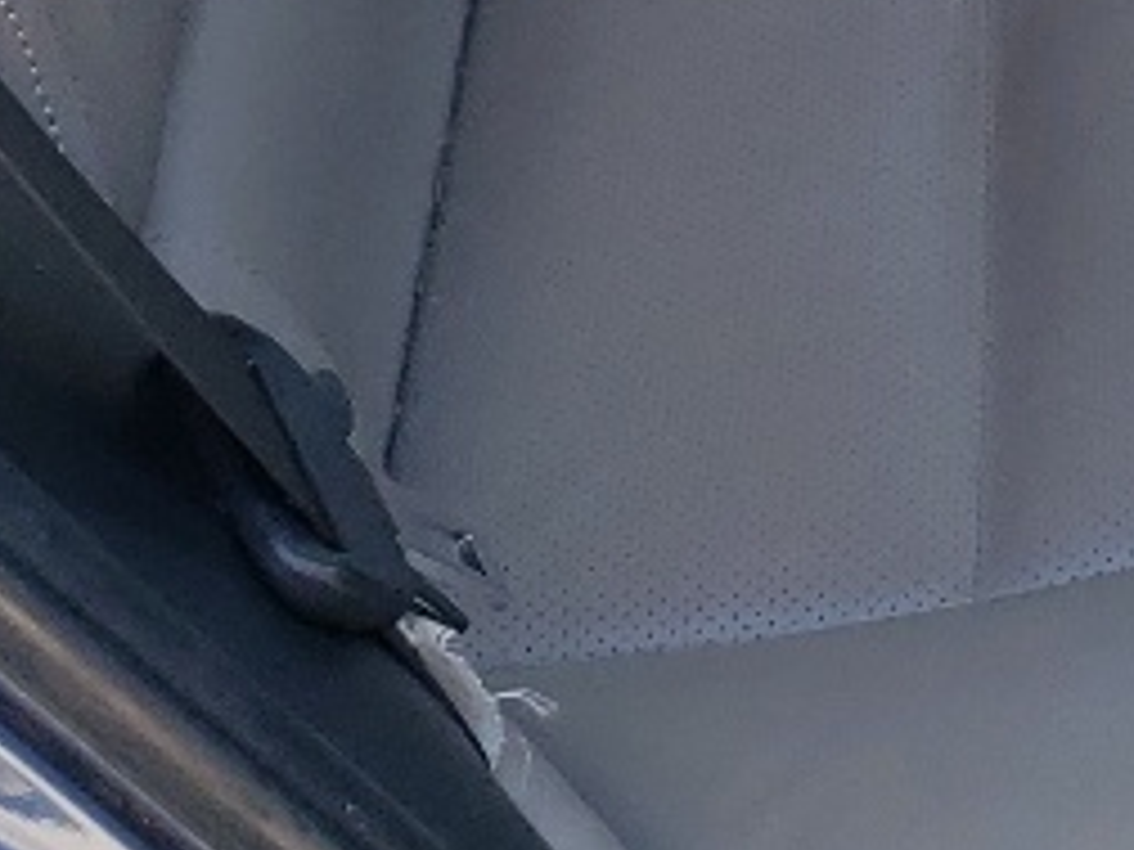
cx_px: 1832
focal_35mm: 165
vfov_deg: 8.5
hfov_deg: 11.4
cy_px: -823
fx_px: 5405
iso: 50
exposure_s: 1/250
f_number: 1.5
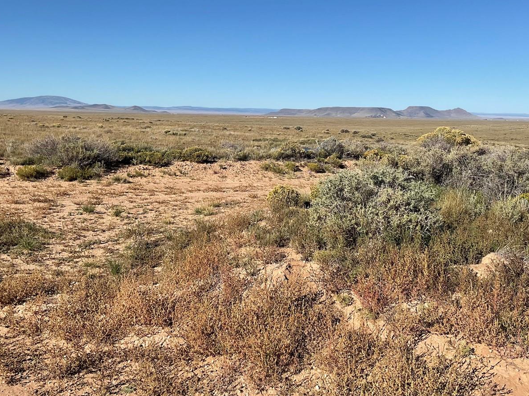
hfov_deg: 47.7
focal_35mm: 39
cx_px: 303
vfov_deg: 36.5
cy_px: 143
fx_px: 596
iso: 16
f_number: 1.8
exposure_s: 1/2538
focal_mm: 3
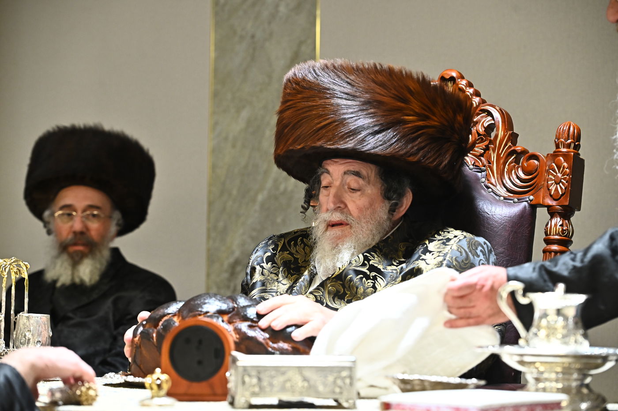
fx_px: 2230
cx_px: 309
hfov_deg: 15.8
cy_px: 206
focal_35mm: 130
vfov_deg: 10.5
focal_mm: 130
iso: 3200
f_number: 5.6
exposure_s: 1/200
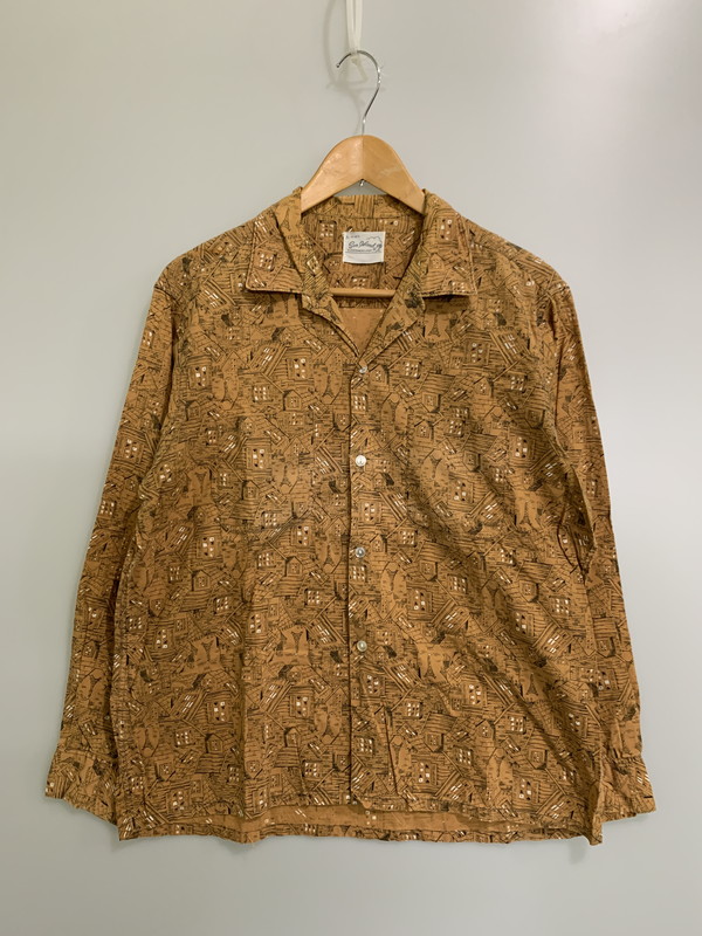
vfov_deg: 67.3
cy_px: 468
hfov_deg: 53.1
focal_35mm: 26
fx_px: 703
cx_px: 351
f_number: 1.8
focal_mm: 4.25
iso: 160
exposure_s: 1/60
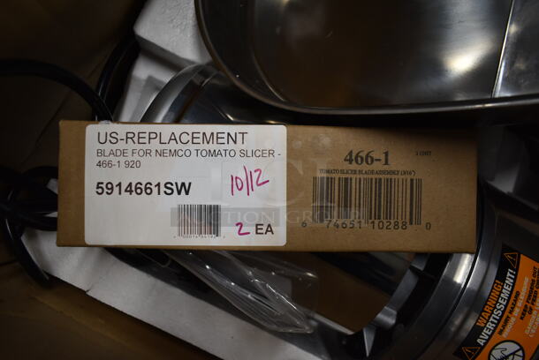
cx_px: 270
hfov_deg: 67.3
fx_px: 405
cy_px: 180
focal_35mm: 27
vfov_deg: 48.0
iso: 360
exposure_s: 1/30
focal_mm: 18
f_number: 3.5
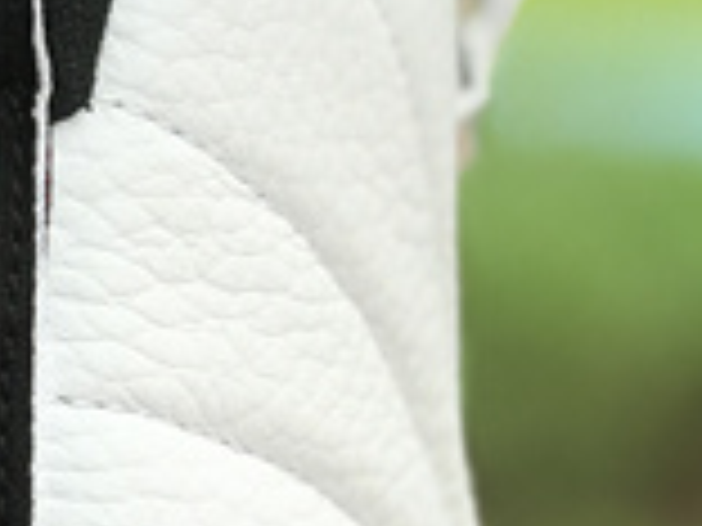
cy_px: 627
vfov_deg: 5.5
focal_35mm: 270
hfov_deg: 7.1
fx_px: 5476
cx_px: -752
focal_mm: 6.6
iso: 20
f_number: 2.8
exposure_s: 1/100
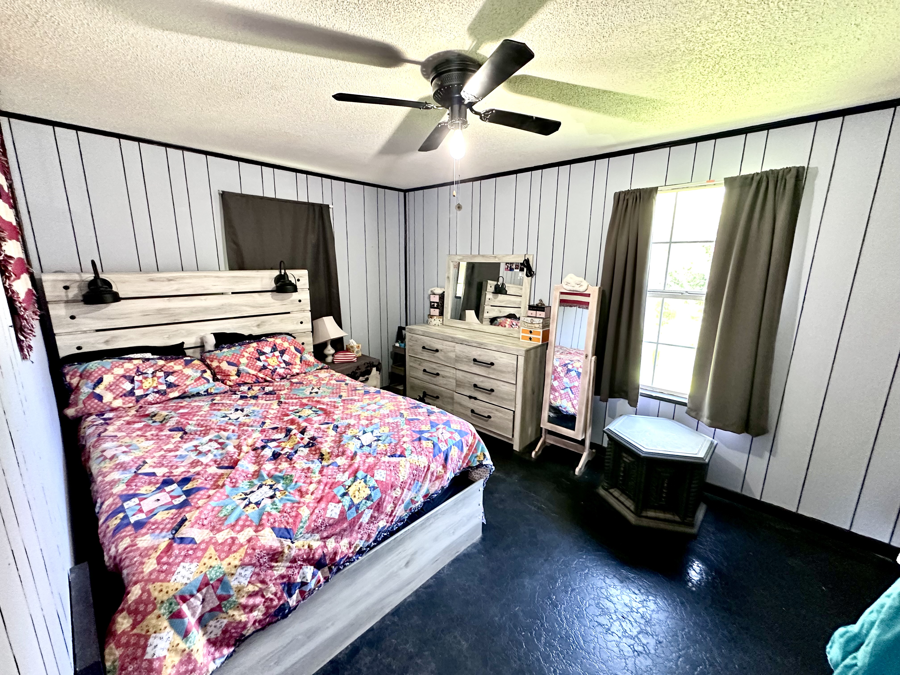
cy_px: 338
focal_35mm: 14
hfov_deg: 102.1
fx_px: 364
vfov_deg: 85.7
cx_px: 450
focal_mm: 2.22
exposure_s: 1/60
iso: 400
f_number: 2.2
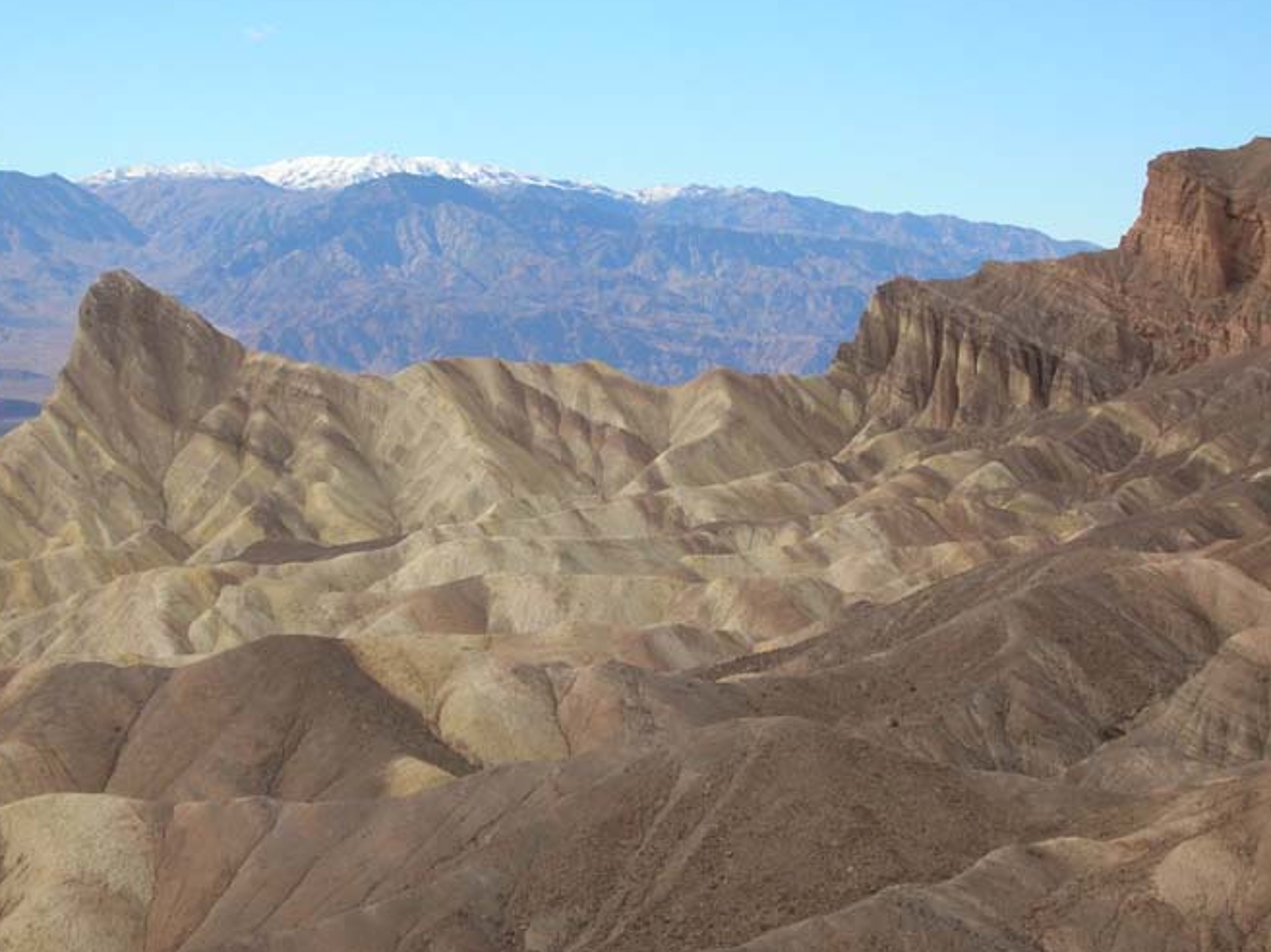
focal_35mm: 95
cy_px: 489
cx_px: 592
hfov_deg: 20.7
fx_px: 3486
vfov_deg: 15.5
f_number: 4.1
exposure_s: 1/425
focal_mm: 13
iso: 50
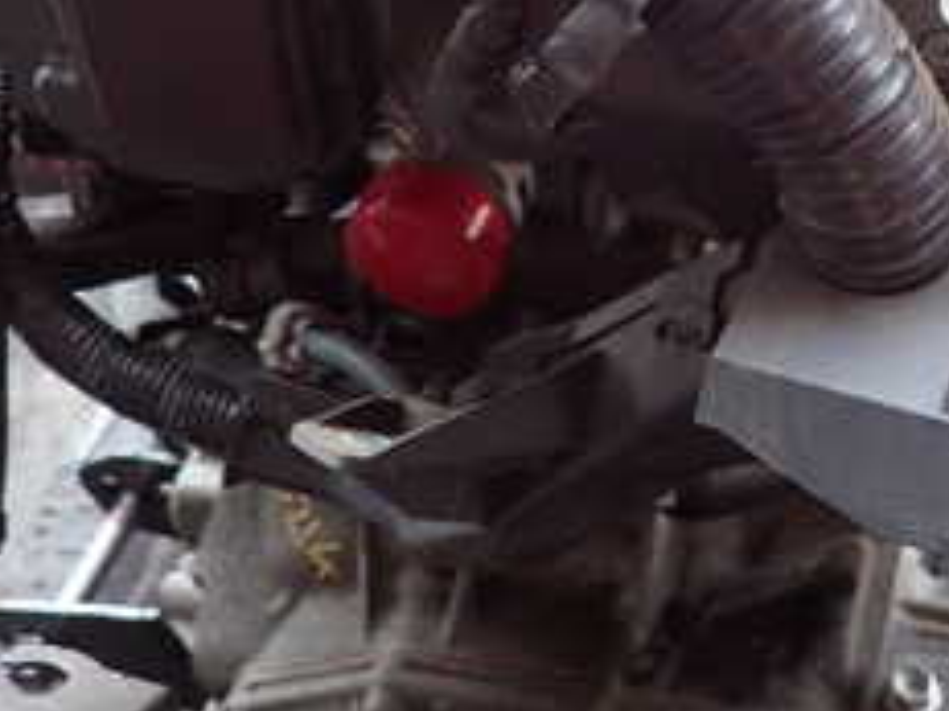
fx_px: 1781
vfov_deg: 21.4
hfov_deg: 29.1
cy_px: -66
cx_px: 768
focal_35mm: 65
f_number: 2
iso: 100
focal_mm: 4.5
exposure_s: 1/80
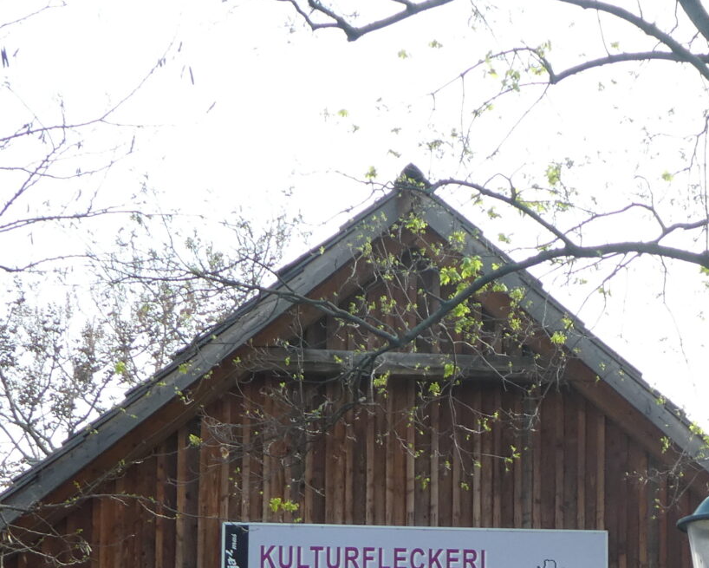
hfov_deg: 16.5
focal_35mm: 113
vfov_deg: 13.1
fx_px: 2372
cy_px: 776
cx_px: 777
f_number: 3.7
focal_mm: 6.7
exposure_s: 1/125
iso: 80
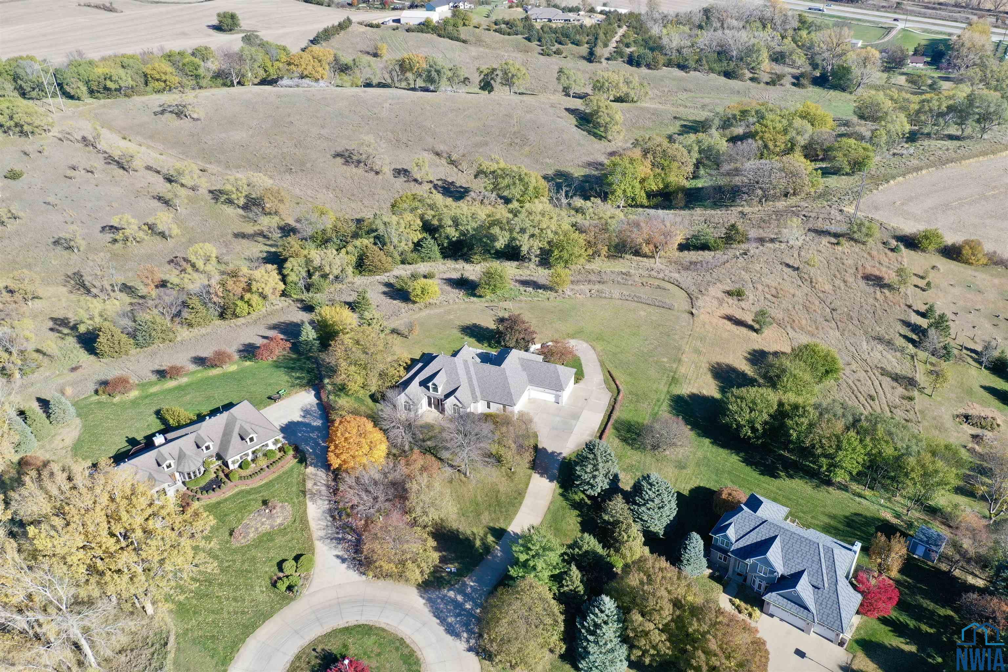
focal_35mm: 28
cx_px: 504
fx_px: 784
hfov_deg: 65.5
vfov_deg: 46.4
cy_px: 336
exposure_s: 1/320
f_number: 5
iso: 100
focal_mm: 10.26
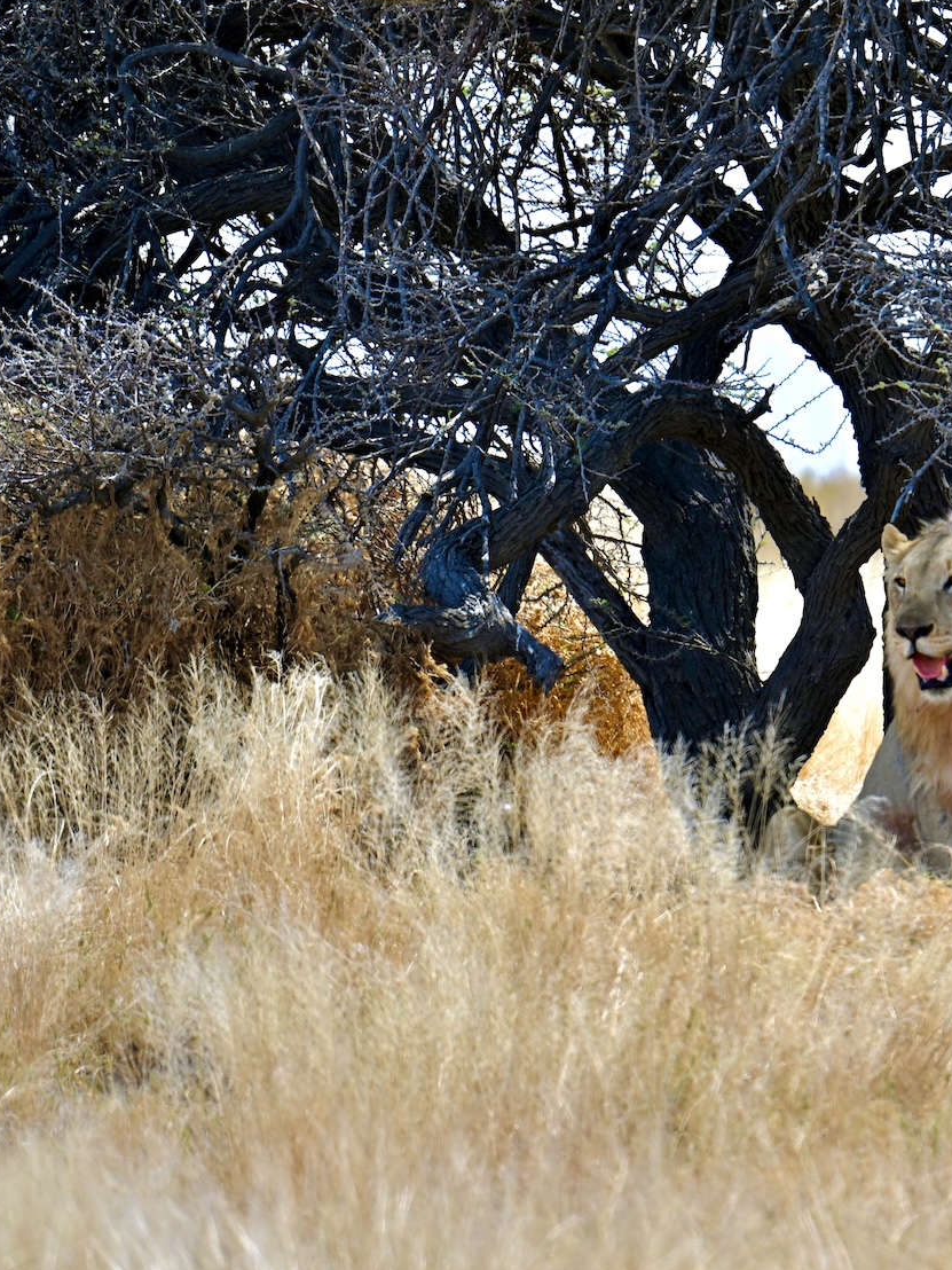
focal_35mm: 833
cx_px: 903
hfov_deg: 1.8
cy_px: 614
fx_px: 30545
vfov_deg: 2.4
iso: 180
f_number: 6.7
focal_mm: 500
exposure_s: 1/500
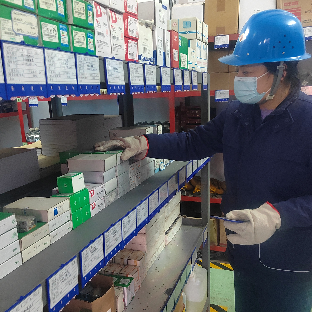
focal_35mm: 34
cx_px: 140
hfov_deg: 48.4
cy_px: 165
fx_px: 347
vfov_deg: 48.4
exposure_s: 1/25
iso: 3941
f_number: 1.9
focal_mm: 5.52
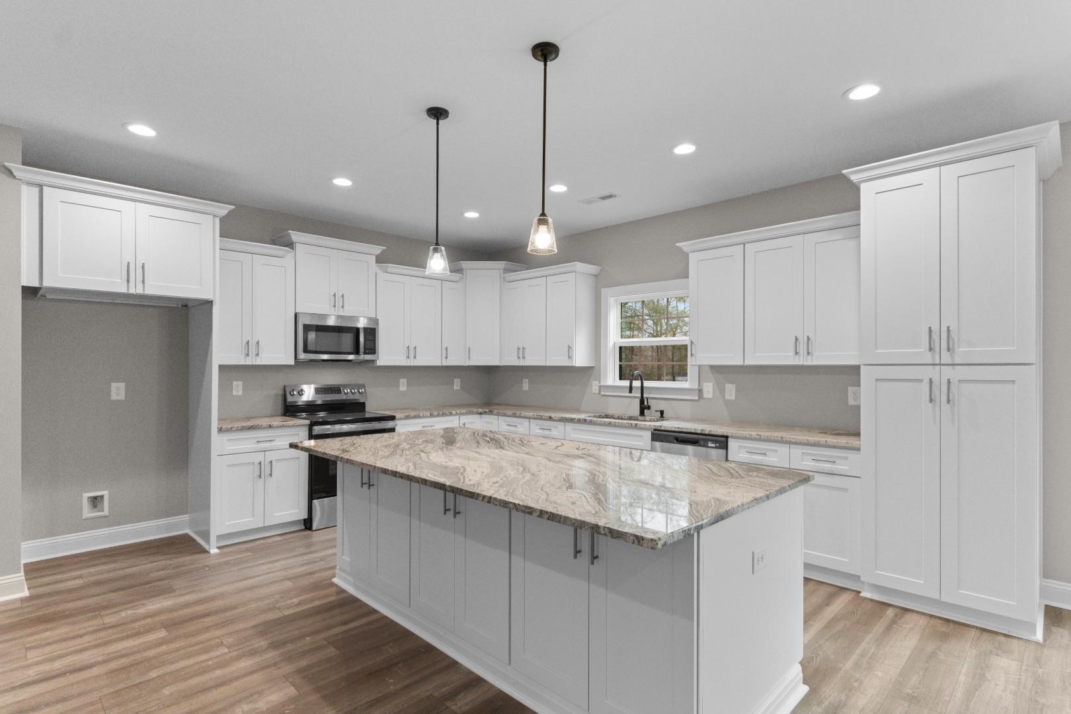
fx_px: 506
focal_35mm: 17
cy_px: 357
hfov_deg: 93.3
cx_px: 536
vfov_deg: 70.4
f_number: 4.8
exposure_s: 1/1.25
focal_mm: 11.5
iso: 100
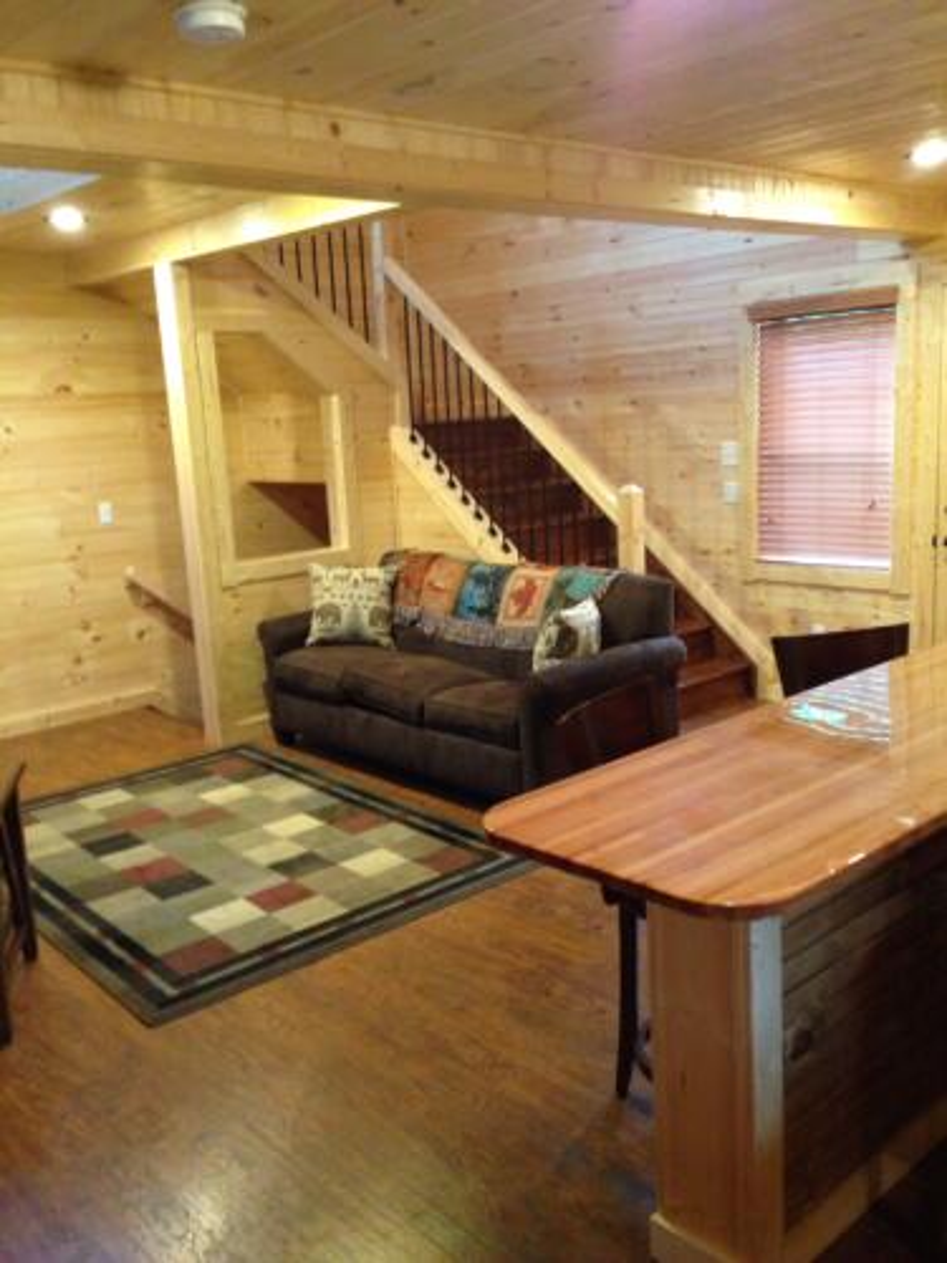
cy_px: 632
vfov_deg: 55.4
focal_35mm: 33
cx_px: 474
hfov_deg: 42.9
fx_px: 1204
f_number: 2.4
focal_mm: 4.12
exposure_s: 1/20
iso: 400
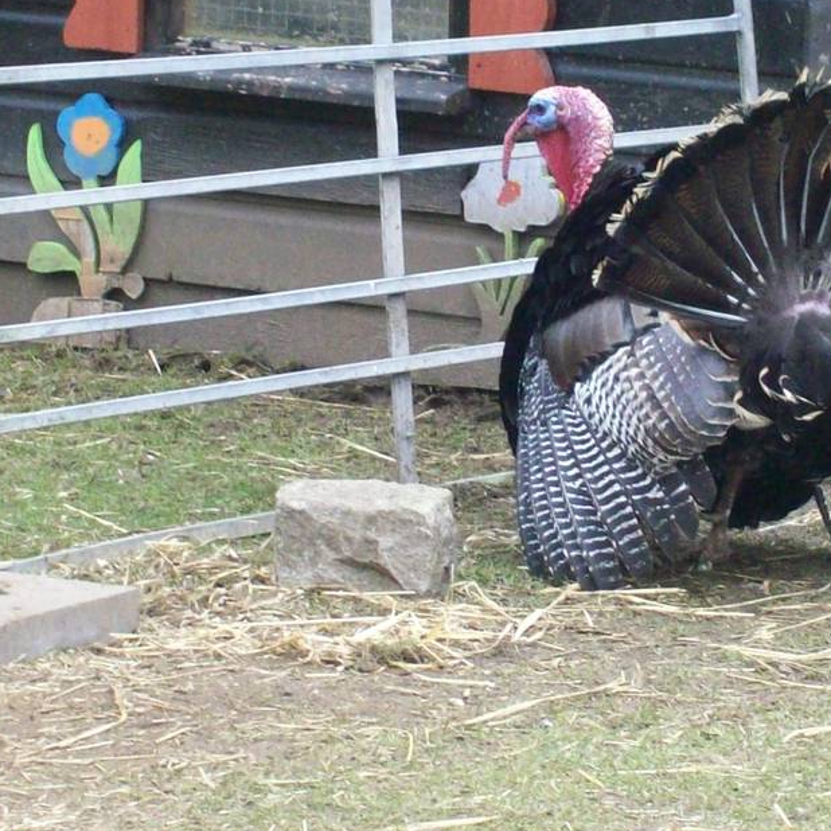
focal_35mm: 247
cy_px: 320
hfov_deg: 7.1
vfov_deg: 7.1
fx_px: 6709
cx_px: 699
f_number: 4.8
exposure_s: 1/128
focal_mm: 18
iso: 247
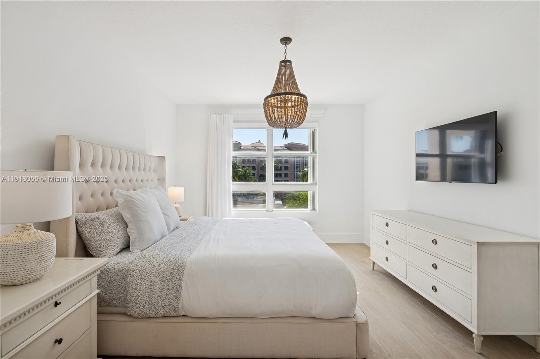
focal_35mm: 16
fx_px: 240
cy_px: 180
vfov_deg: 73.6
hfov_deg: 96.8
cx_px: 270
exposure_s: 1/125
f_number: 8
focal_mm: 16
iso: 250
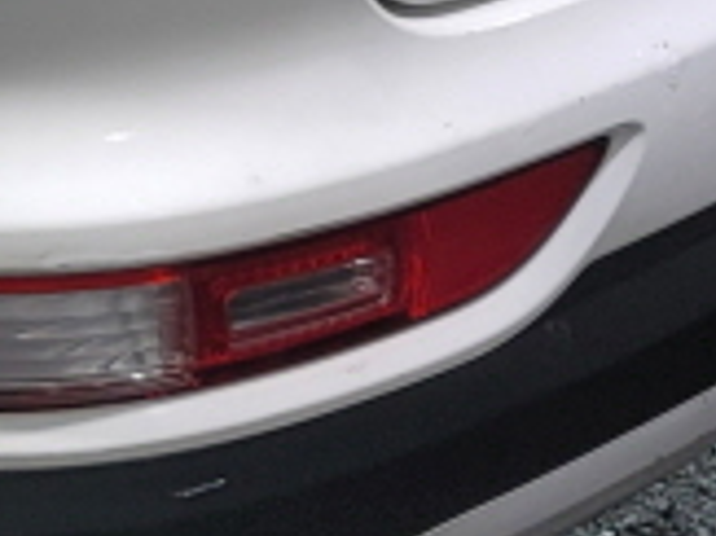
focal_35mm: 184
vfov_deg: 7.7
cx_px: -1094
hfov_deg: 9.4
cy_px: -602
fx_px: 3803
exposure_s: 1/120
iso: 25
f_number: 1.8
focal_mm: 7
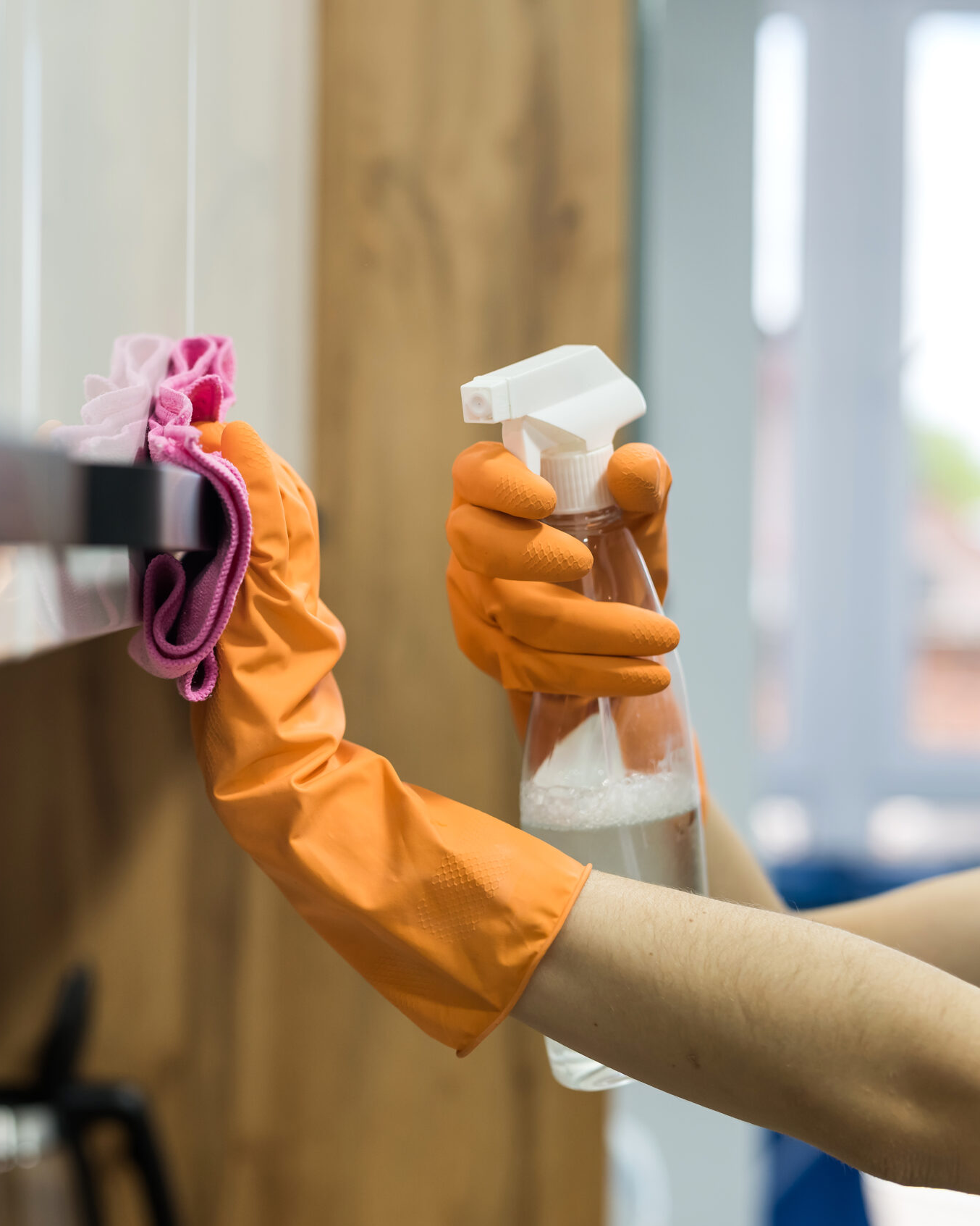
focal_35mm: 71
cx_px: 140
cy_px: 613
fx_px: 2575
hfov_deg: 21.2
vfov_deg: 26.8
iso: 400
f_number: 2.2
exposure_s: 1/160
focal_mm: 50
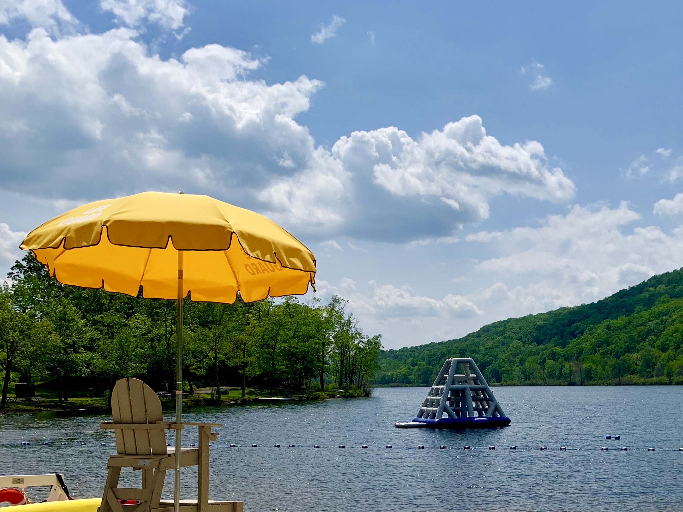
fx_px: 908
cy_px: 447
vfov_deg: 30.3
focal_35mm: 46
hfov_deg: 40.1
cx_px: 512
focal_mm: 4.25
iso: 25
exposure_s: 1/5405
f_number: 1.8
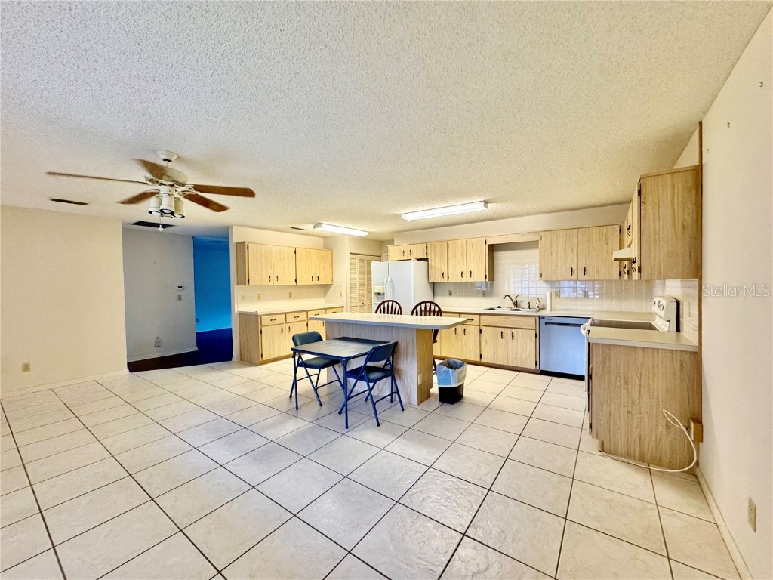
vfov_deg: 85.7
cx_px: 386
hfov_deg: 102.1
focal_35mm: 14
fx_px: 313
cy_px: 290
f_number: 2.2
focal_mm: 2.22
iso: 320
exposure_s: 1/120
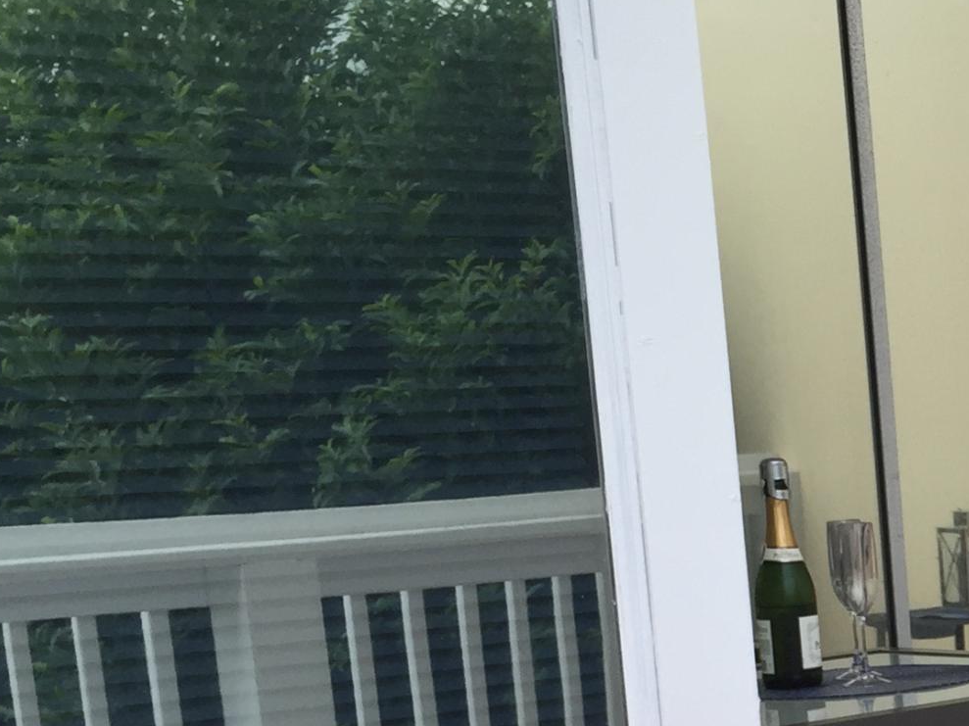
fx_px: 2462
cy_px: 795
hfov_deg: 19.8
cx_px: 1378
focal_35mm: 88
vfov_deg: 16.3
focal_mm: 4.15
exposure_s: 1/120
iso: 32
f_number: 2.2
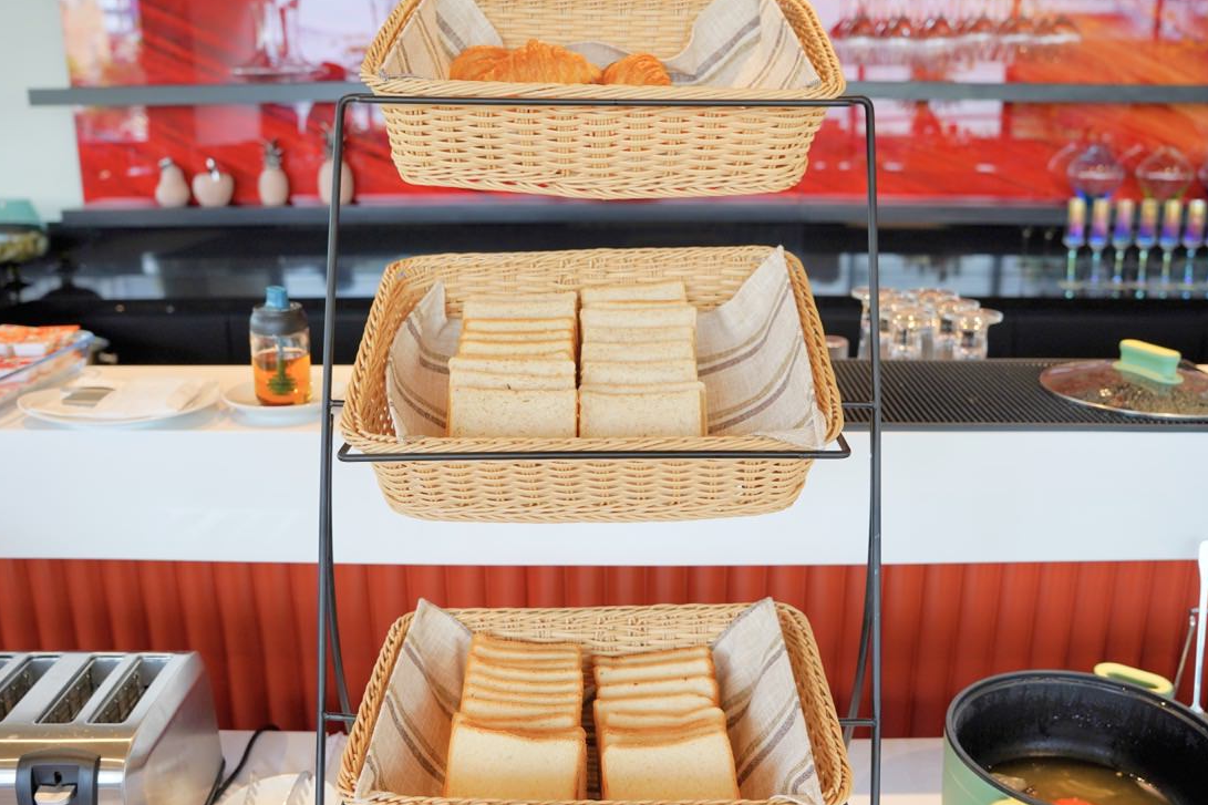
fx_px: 1140
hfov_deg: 55.8
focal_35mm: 34
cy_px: 400
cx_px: 618
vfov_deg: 38.9
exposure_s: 1/160
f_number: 4
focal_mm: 30.9
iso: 500
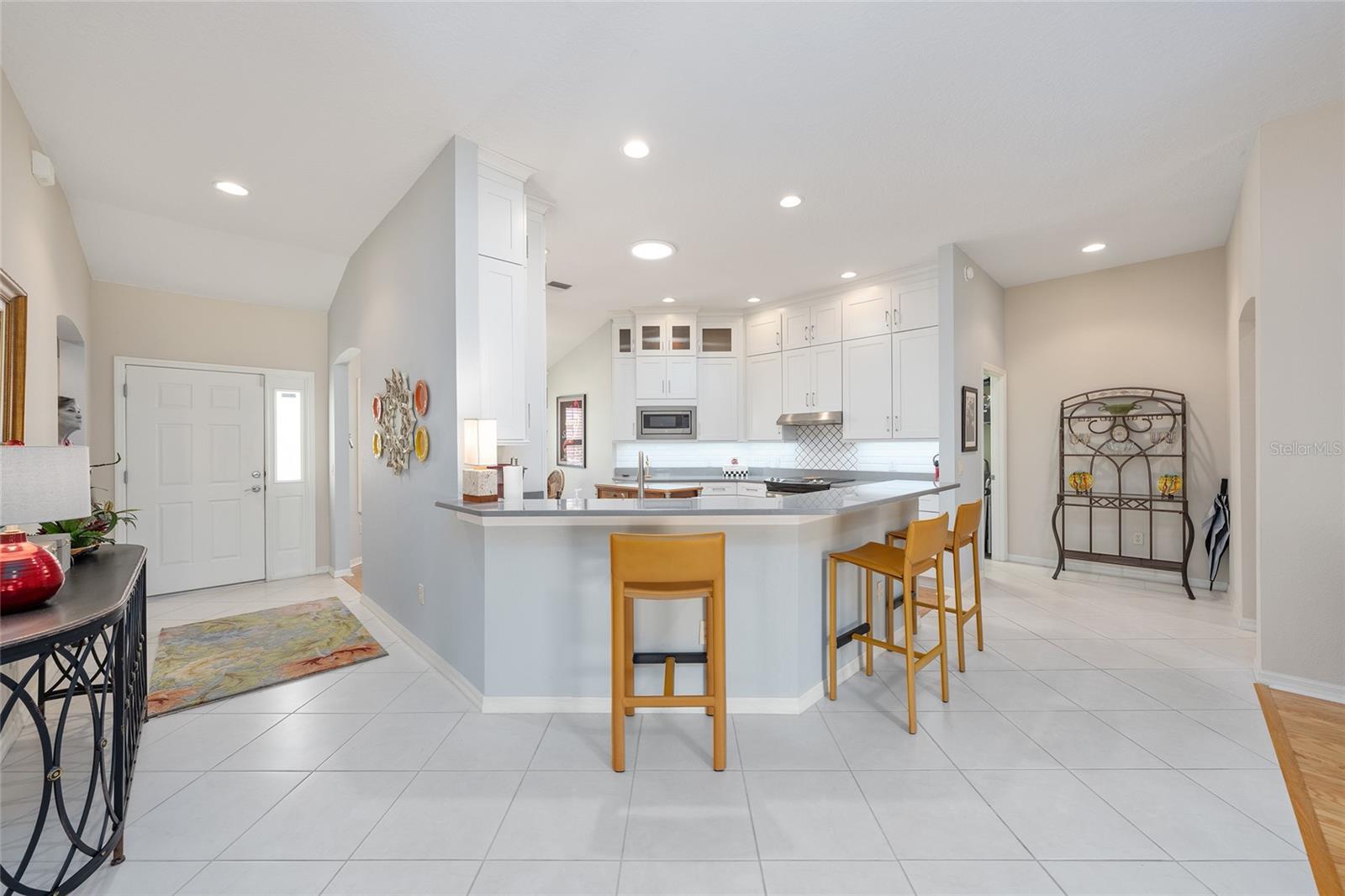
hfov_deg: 108.3
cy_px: 448
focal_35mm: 13
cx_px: 672
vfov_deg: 85.4
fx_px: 486
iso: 250
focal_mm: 13
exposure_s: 1/8
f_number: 7.1
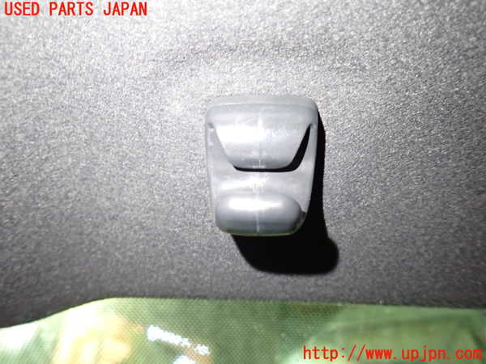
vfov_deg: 54.9
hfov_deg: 69.4
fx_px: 351
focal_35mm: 25
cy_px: 182
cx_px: 243
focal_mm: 4.5
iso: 800
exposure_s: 1/25
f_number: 2
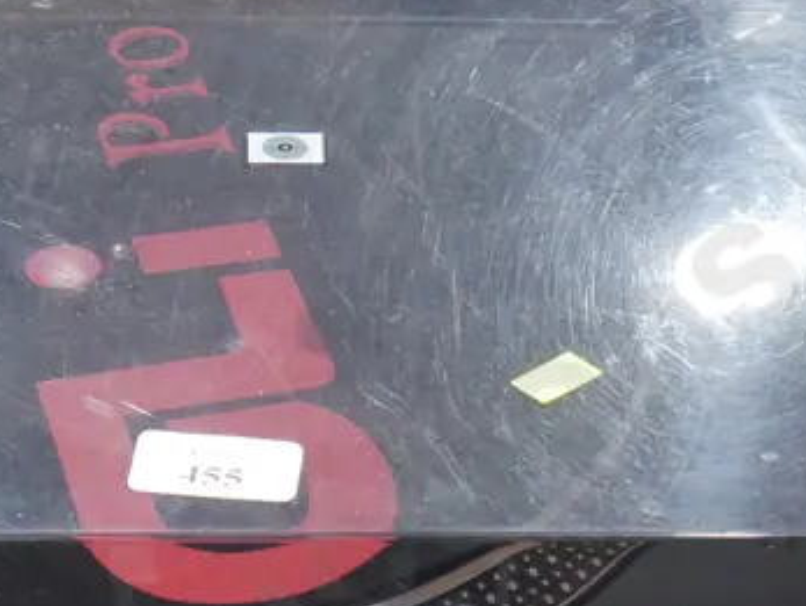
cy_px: 622
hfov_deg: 17.5
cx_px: 281
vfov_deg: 13.1
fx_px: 2611
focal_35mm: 112
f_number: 5.6
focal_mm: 19
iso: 2000
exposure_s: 1/60
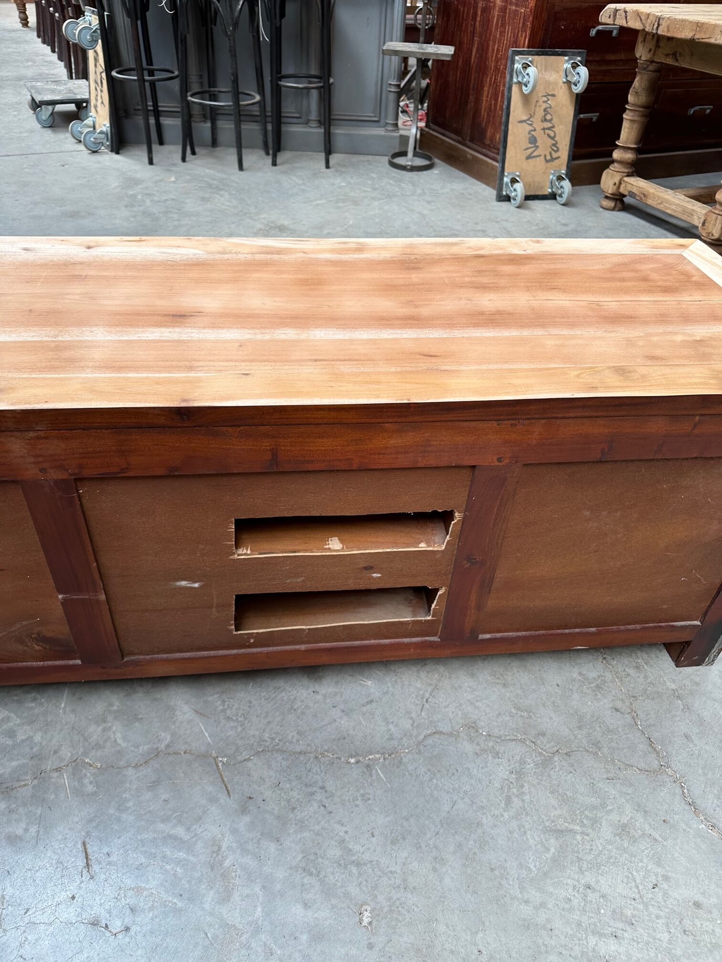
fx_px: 667
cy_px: 481
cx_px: 361
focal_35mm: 24
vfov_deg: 71.6
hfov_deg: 56.8
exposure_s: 1/251
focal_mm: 6.86
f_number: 1.78
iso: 80
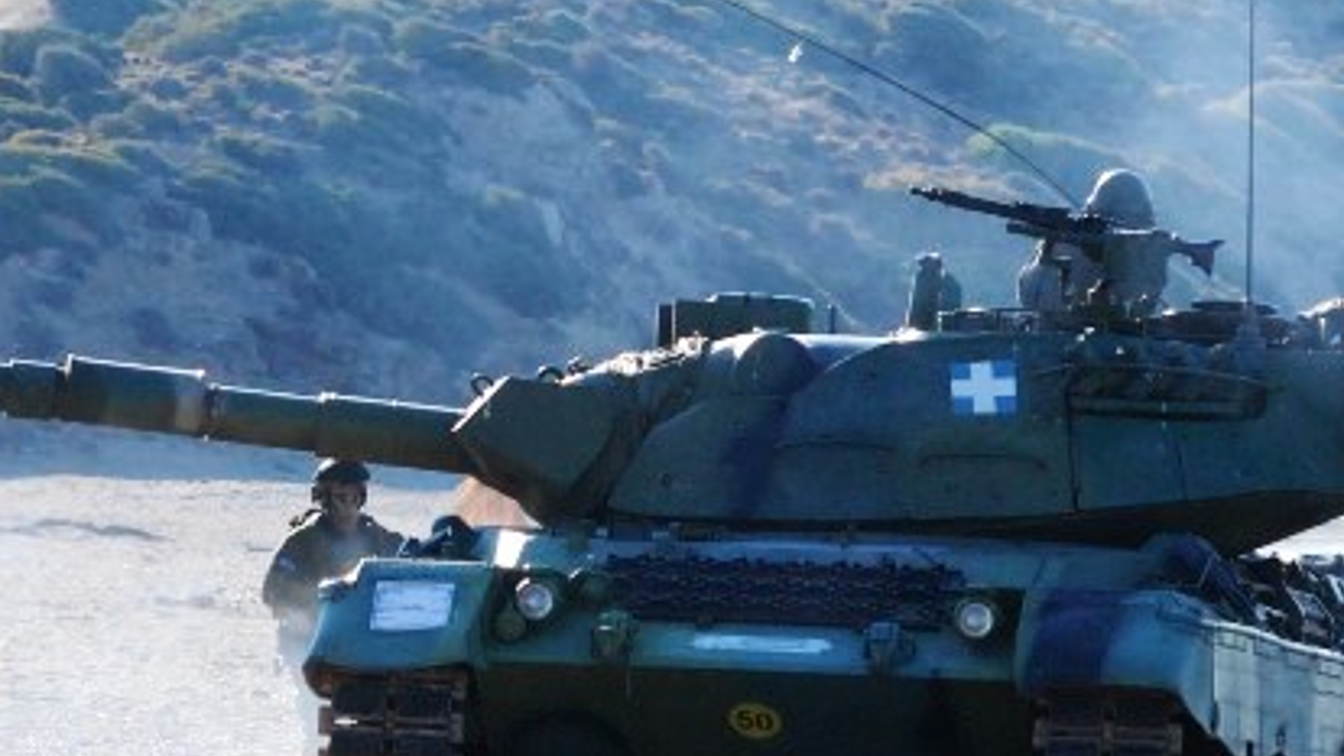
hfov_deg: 4.6
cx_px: 539
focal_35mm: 467
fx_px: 16645
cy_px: 316
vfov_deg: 2.6
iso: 1000
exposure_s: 1/1000
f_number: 8
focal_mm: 120
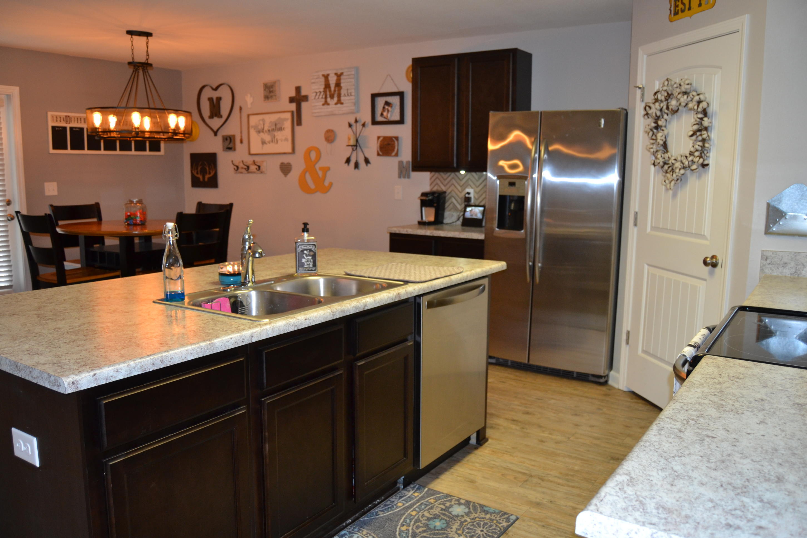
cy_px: 270
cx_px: 396
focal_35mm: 28
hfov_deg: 65.5
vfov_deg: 46.4
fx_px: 628
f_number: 3.5
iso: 450
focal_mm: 18
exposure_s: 1/60
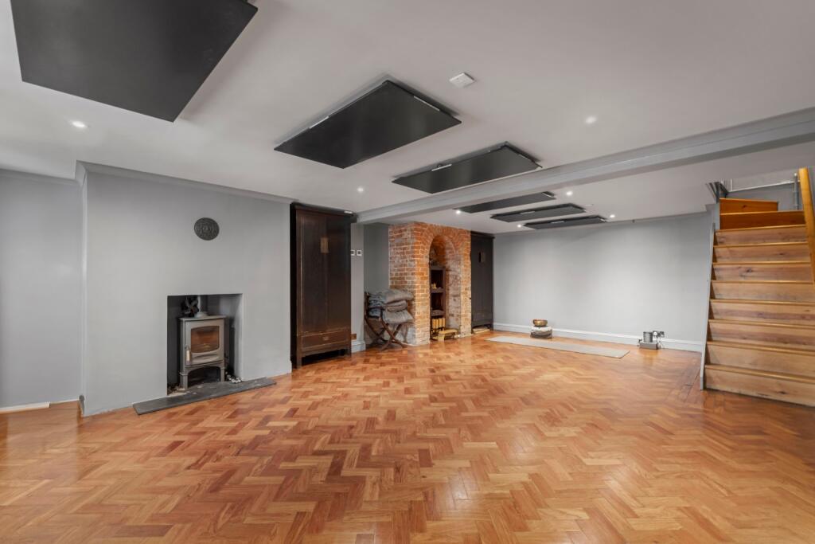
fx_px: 344
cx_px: 408
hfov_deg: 99.6
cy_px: 272
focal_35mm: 15
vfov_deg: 76.6
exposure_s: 3.2
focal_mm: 15.2
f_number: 8
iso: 800
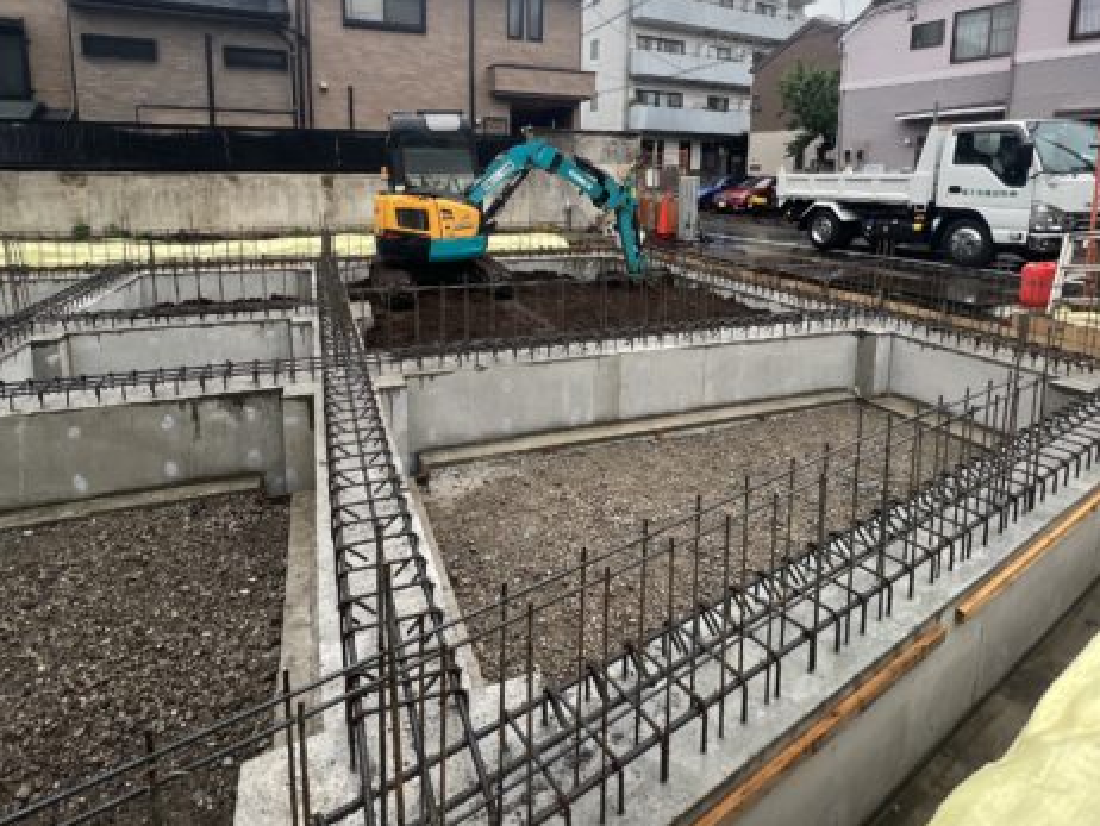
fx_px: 572
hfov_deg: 87.7
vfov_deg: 69.2
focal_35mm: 18
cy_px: 262
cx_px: 533
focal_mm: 1.57
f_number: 1.8
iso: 32
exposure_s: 1/235
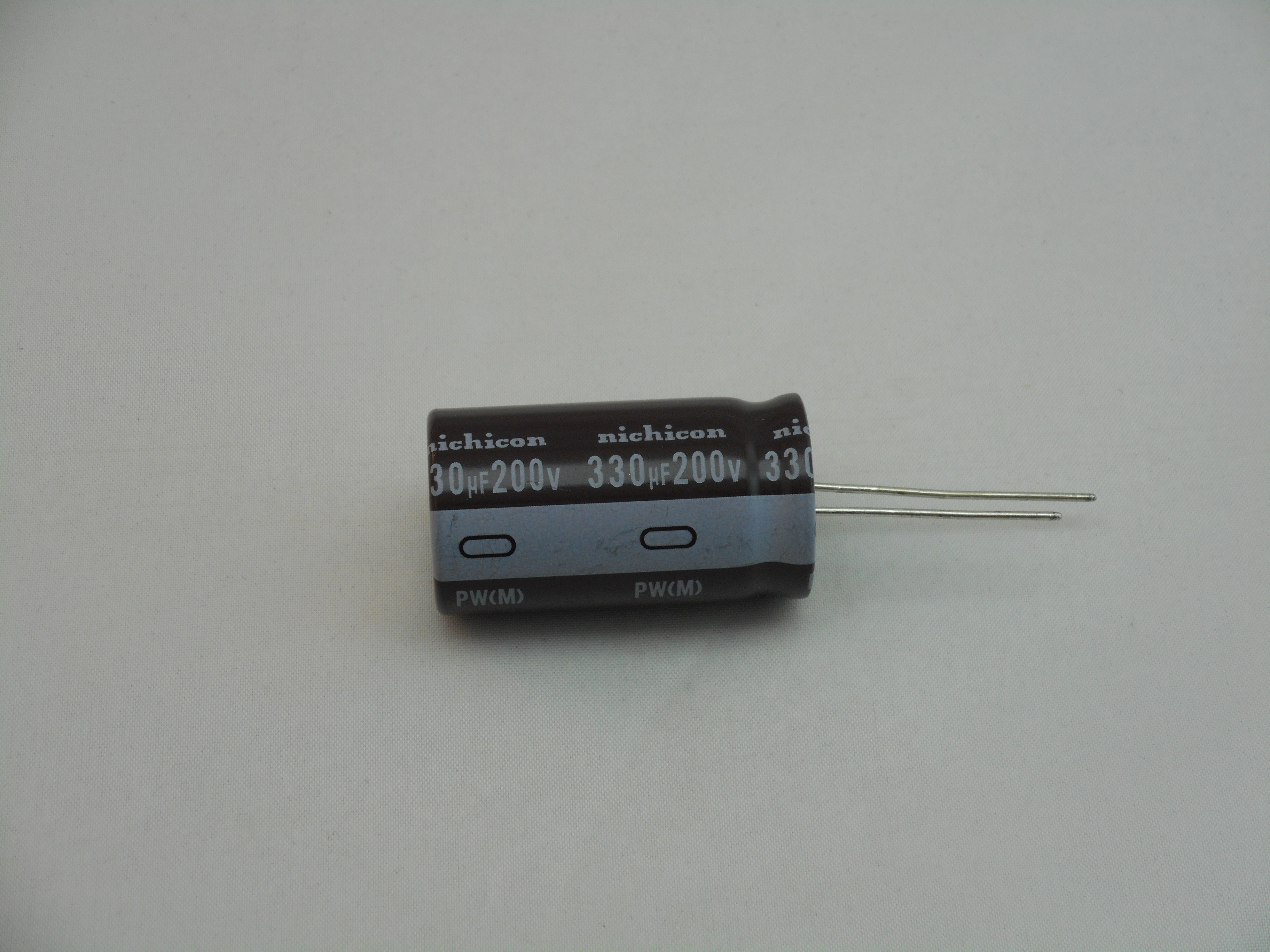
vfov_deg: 16.6
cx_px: 635
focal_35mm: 89
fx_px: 3265
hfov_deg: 22.0
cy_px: 476
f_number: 5.6
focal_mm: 15.9
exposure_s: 1/60
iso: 140
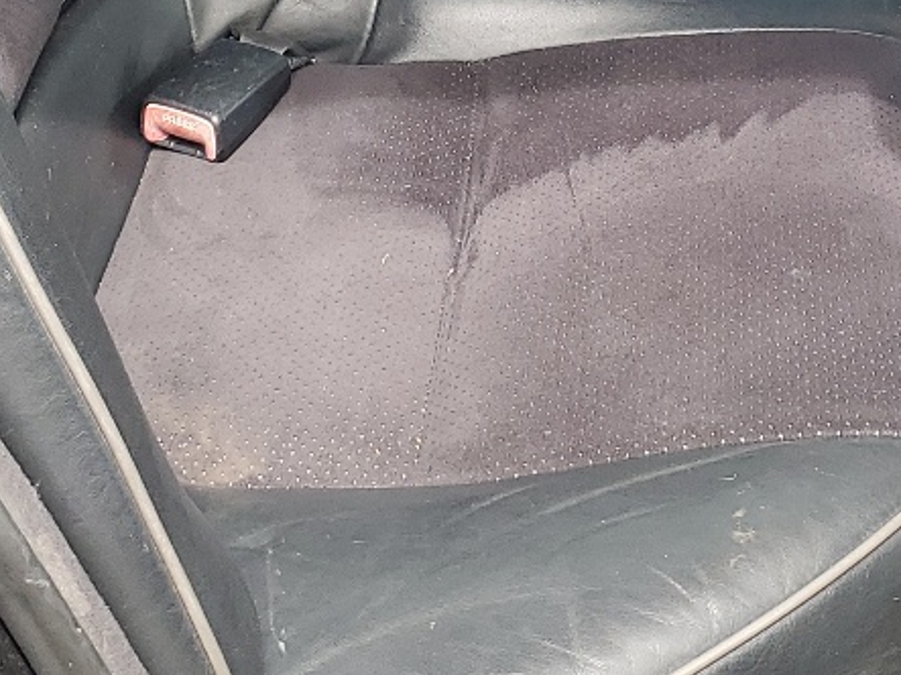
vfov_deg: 14.6
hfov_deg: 20.7
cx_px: 706
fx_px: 2446
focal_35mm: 94
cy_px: -352
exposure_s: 1/400
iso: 50
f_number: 1.5
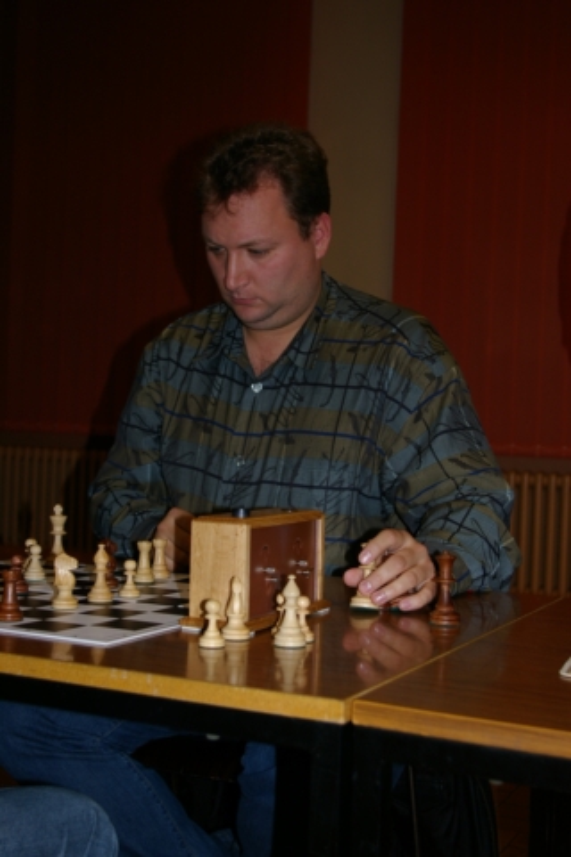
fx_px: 1178
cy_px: 428
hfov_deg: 27.3
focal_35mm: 50
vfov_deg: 40.0
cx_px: 286
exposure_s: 1/45
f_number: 4
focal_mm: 33
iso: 200
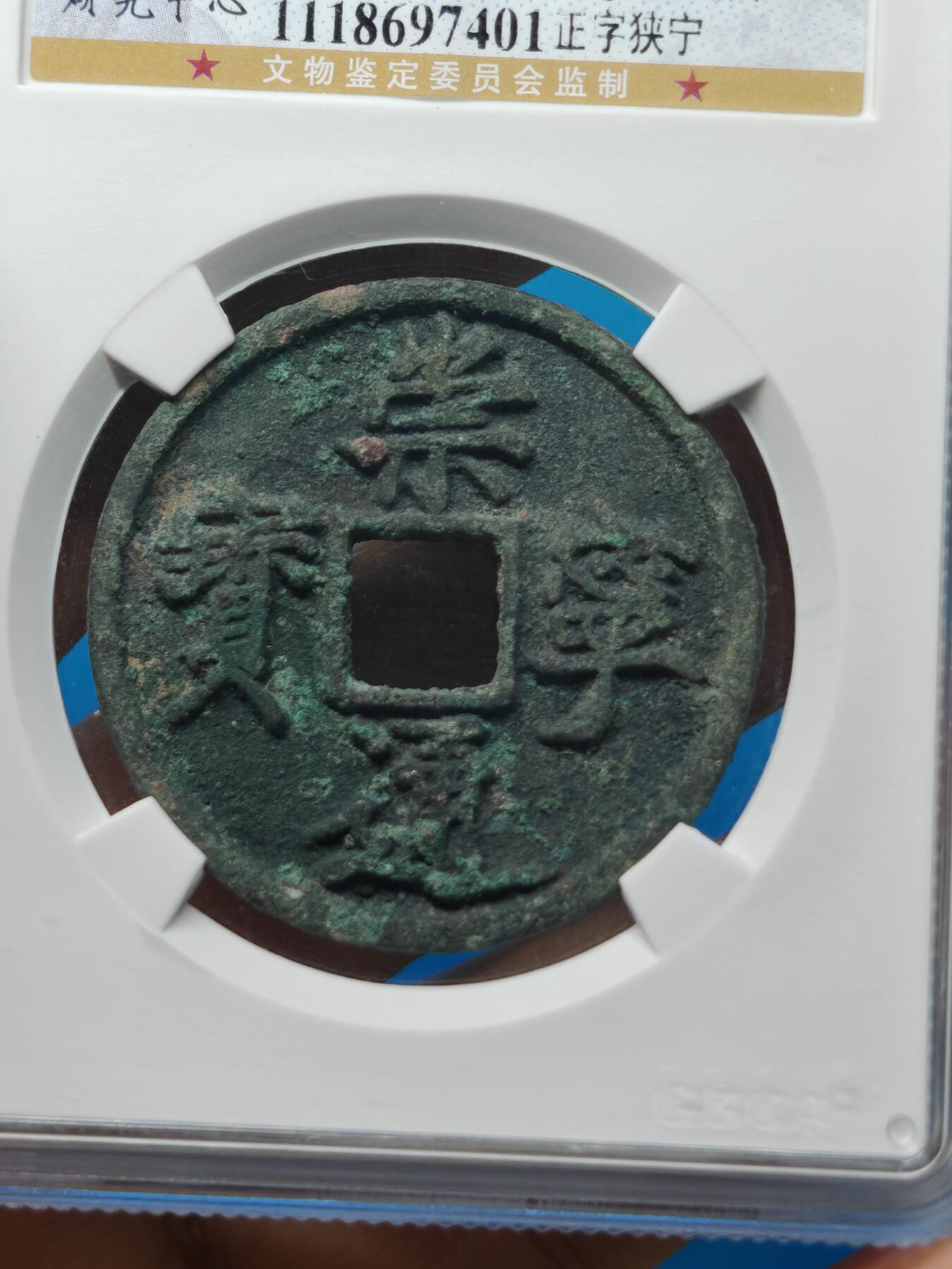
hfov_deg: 15.6
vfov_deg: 20.7
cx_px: 476
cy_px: 634
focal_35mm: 95
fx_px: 3484
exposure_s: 1/130
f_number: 1.6
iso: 50
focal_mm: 7.62
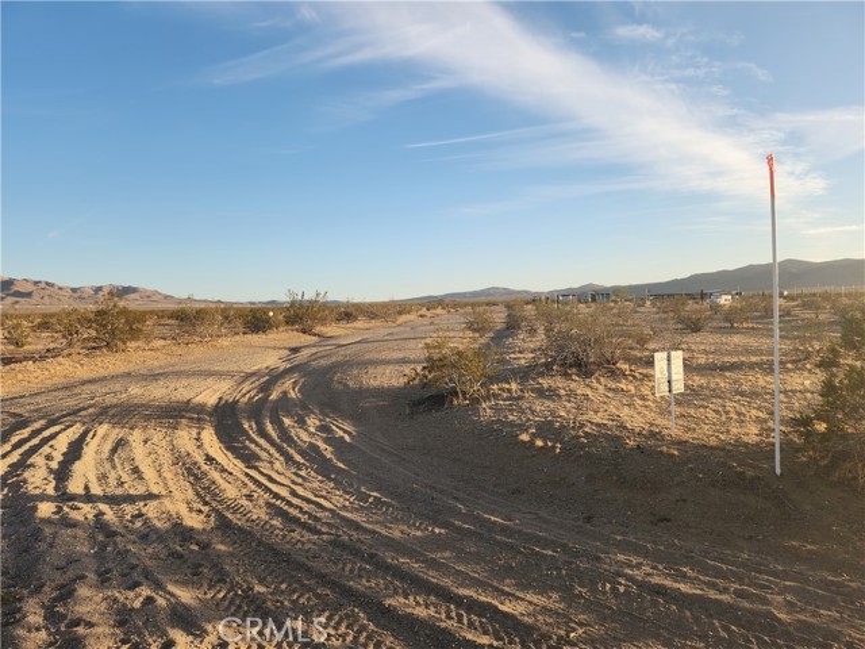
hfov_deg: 73.9
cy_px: 324
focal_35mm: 23
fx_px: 575
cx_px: 432
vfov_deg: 58.9
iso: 20
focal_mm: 5.4
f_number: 1.8
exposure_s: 1/697
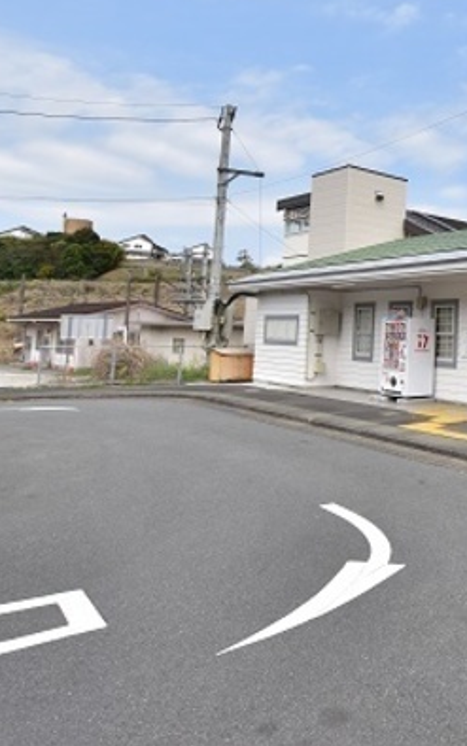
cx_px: 541
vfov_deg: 63.7
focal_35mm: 29
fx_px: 590
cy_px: 277
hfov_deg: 35.4
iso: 160
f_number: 4.5
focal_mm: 10
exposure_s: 1/1250
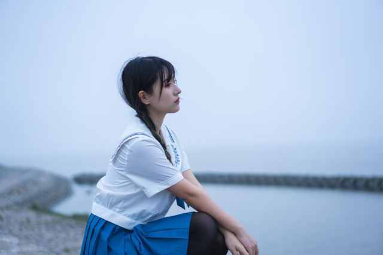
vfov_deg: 24.6
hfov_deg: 36.2
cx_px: 192
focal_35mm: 55
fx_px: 585
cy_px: 128
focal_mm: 55
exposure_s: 1/2000
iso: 100
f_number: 2
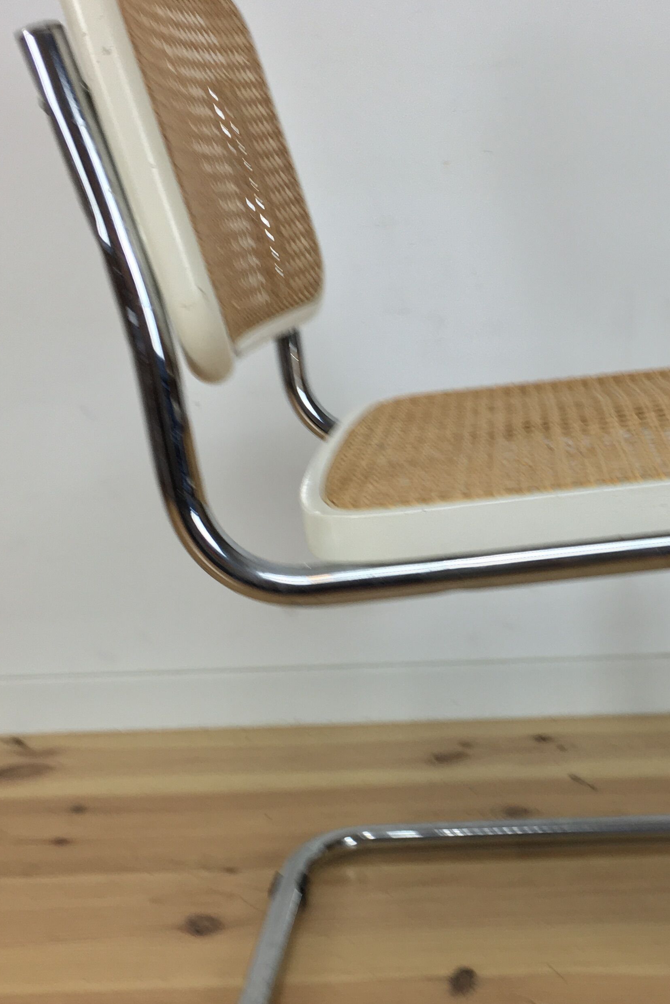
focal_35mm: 49
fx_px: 1368
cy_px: 582
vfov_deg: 40.2
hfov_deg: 27.1
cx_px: 512
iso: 32
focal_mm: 4.15
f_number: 2.2
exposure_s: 1/33
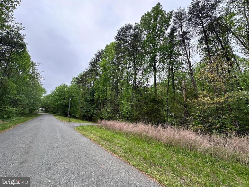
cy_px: 94
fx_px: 101
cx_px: 124
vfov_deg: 85.7
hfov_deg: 102.1
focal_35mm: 14
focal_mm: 2.22
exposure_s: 1/150
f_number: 2.2
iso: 40
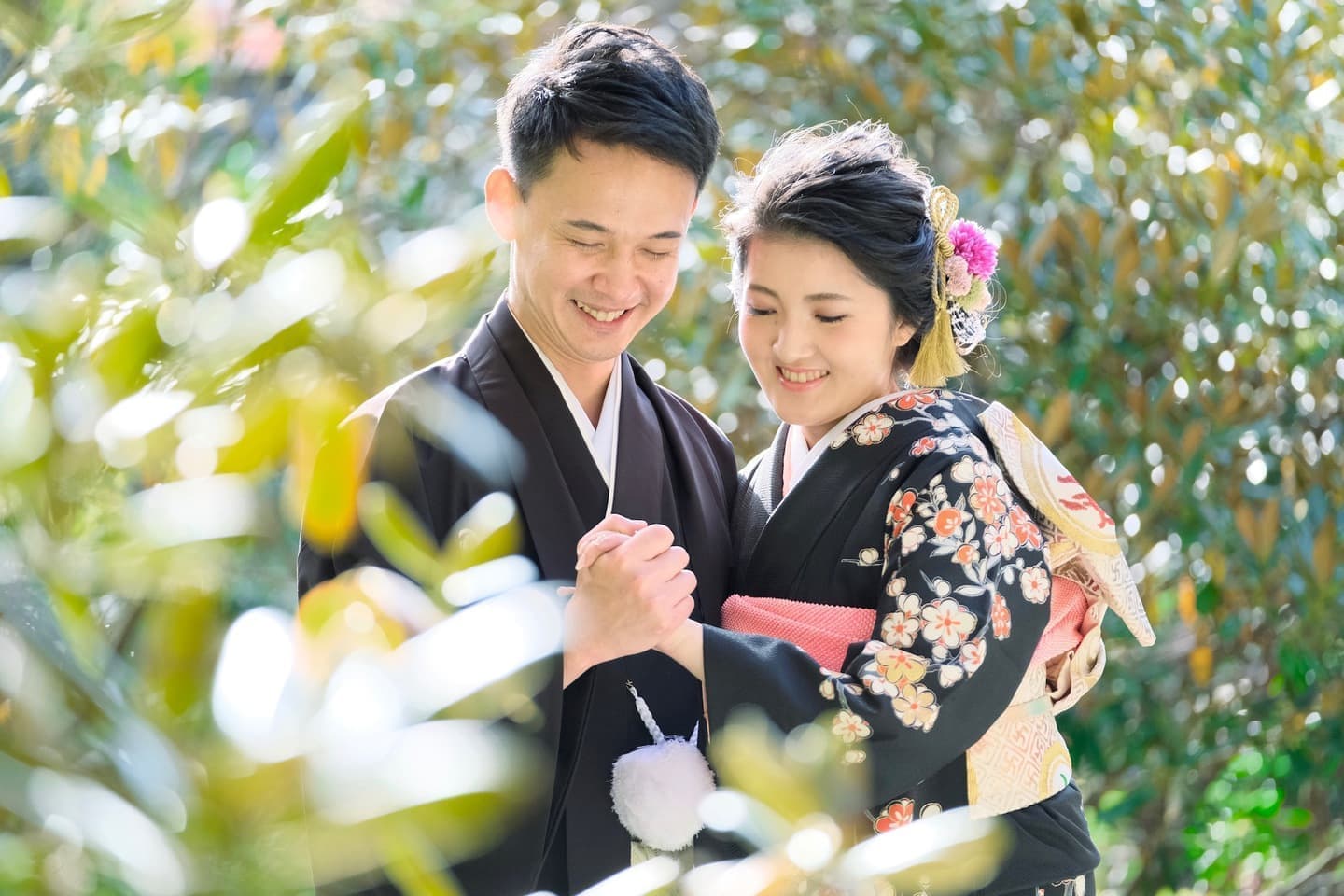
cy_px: 448
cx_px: 672
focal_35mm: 210
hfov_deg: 9.8
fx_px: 7839
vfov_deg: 6.5
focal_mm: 140
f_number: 2.8
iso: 1600
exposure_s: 1/800
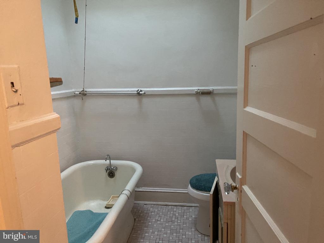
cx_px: 162
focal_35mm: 26
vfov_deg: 53.1
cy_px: 122
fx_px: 243
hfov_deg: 67.3
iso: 640
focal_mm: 5.1
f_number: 1.6
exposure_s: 1/40
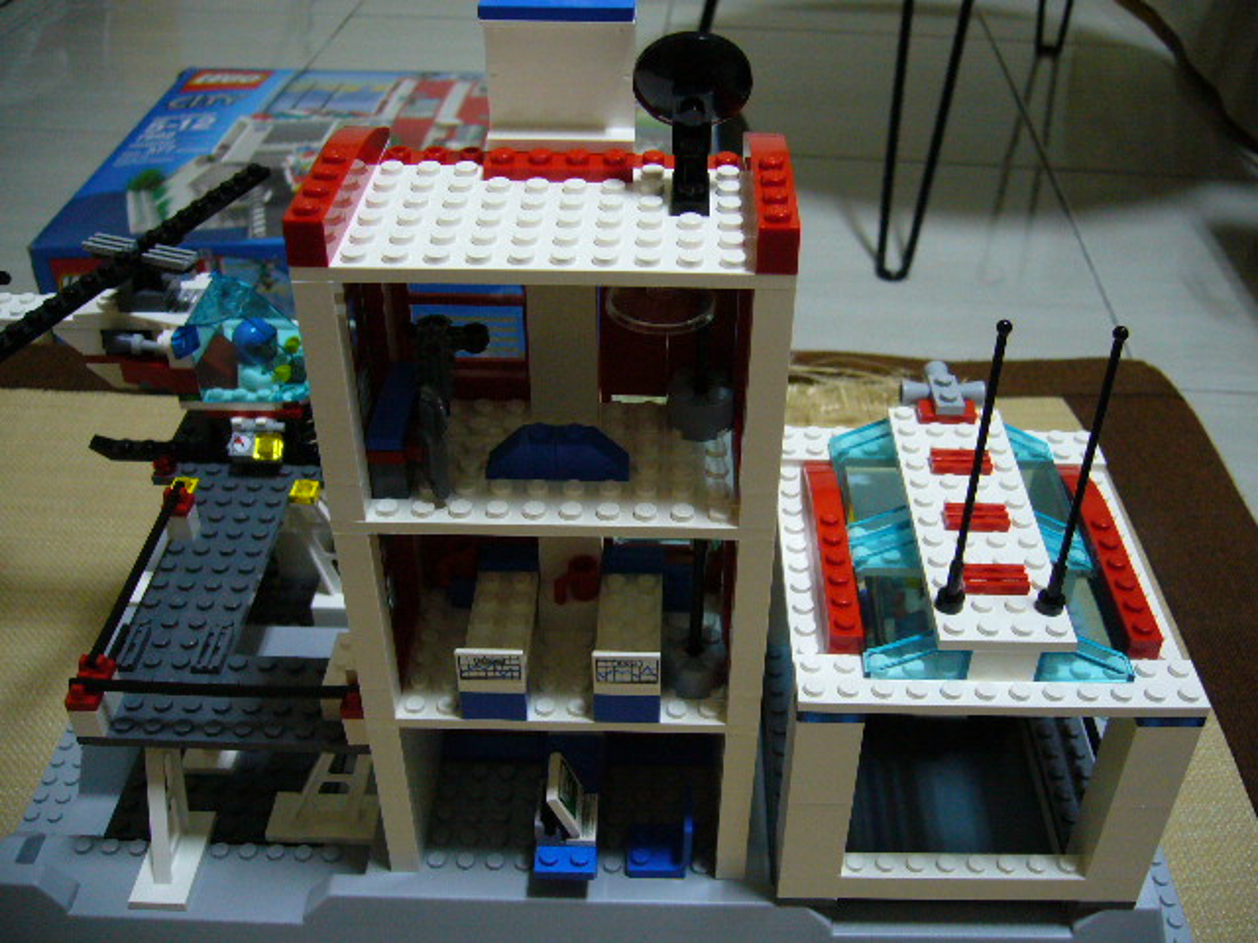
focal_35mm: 35
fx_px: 1272
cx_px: 629
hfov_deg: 52.6
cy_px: 472
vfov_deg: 40.7
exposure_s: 1/8
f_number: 2.8
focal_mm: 5.8
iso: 200
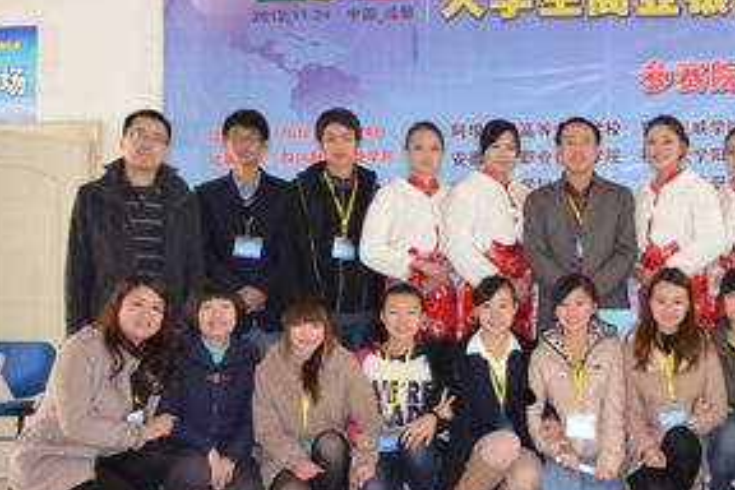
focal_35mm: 57
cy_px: 290
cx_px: 619
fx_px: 1164
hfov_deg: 33.7
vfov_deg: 23.7
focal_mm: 22
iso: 3200
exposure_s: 1/60
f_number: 3.8
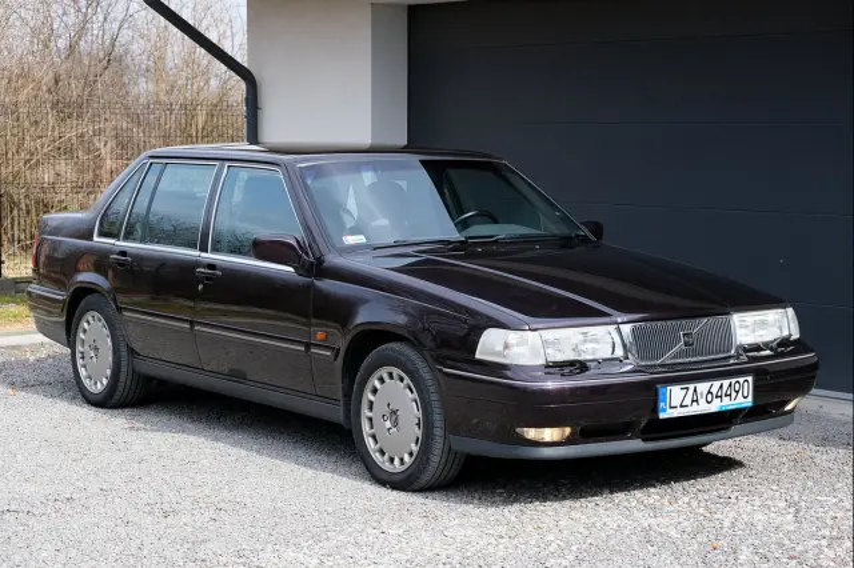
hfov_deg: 27.7
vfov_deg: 18.7
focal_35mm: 73
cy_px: 284
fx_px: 1731
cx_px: 427
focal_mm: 48.4
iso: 320
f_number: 5.6
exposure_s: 1/420
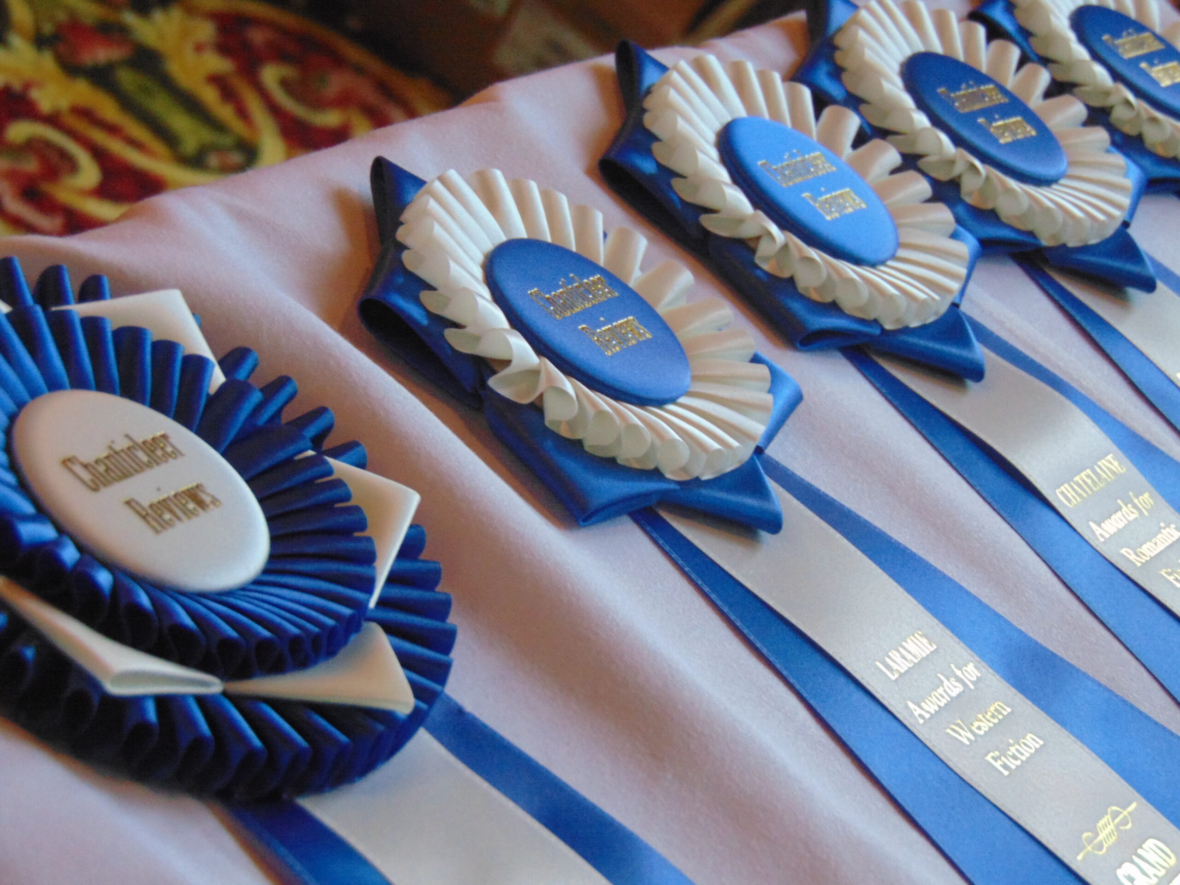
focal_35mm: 133
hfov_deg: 14.8
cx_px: 590
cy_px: 442
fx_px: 4534
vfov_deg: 11.1
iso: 400
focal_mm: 23.9
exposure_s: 1/80
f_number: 4
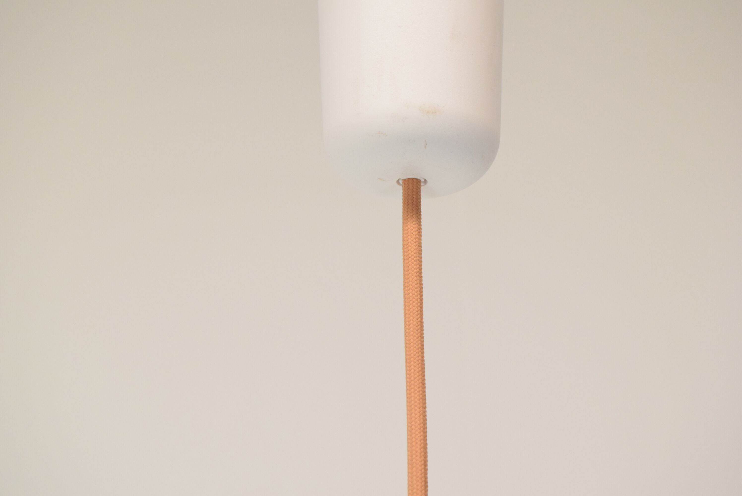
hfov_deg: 28.1
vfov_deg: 19.0
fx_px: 1485
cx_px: 371
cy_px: 248
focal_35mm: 72
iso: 1600
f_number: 7.1
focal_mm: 48
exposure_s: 1/200
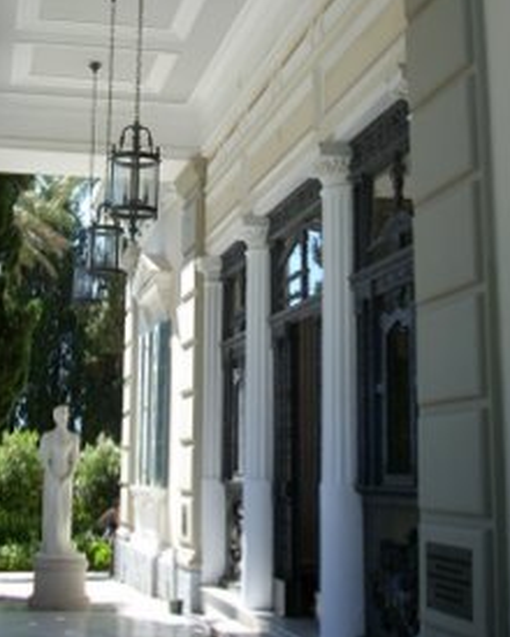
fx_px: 1189
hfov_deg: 24.2
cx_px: 223
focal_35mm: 63
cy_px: 162
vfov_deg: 29.6
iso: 64
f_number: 2.8
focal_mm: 6.2
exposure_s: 1/261
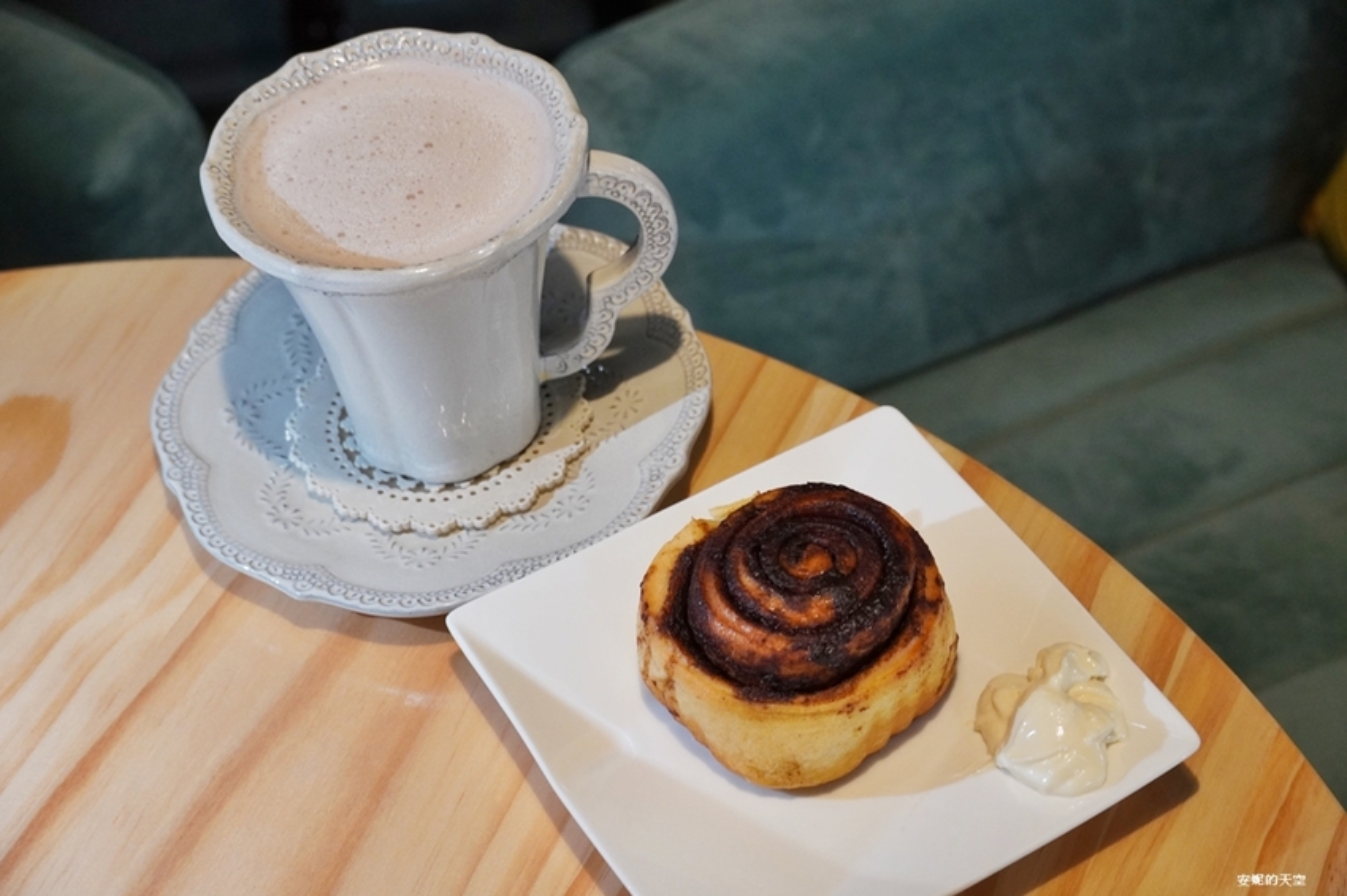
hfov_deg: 27.5
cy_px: 448
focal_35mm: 74
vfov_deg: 18.5
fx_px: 2749
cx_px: 674
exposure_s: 1/25
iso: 1600
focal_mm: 49
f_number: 5
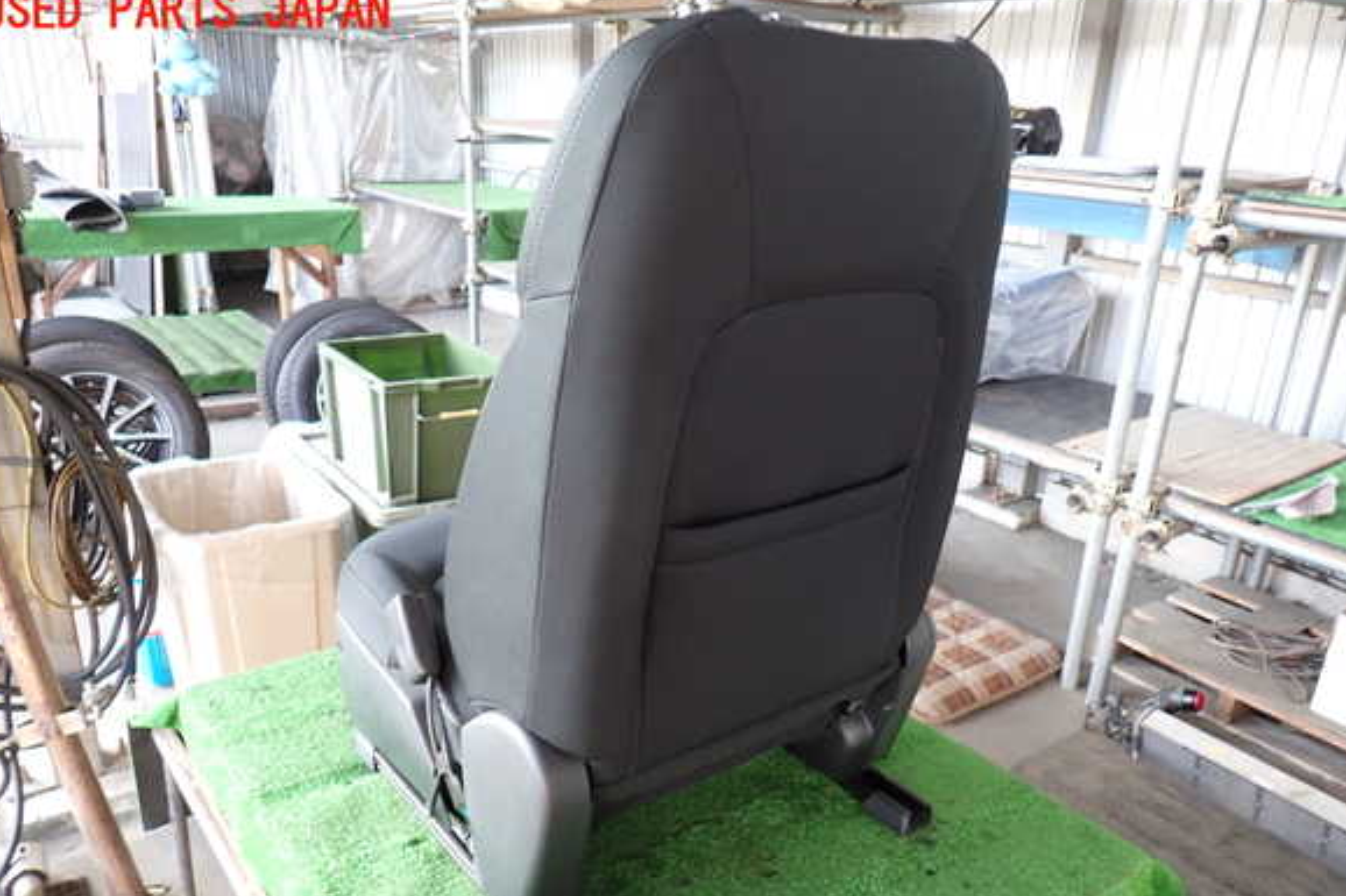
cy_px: 507
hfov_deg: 67.4
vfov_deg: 47.8
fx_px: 1009
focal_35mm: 27
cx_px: 666
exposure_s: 1/40
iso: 200
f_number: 2
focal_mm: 4.5
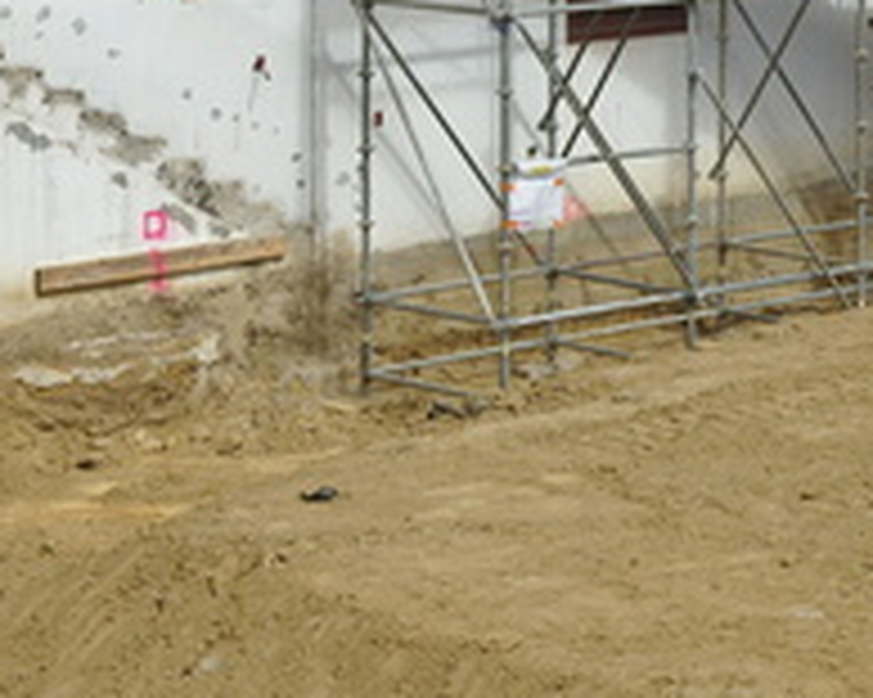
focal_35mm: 138
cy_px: -320
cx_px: 1552
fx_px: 3564
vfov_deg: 10.8
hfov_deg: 12.7
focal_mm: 24.3
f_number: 5.6
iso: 200
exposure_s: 1/500
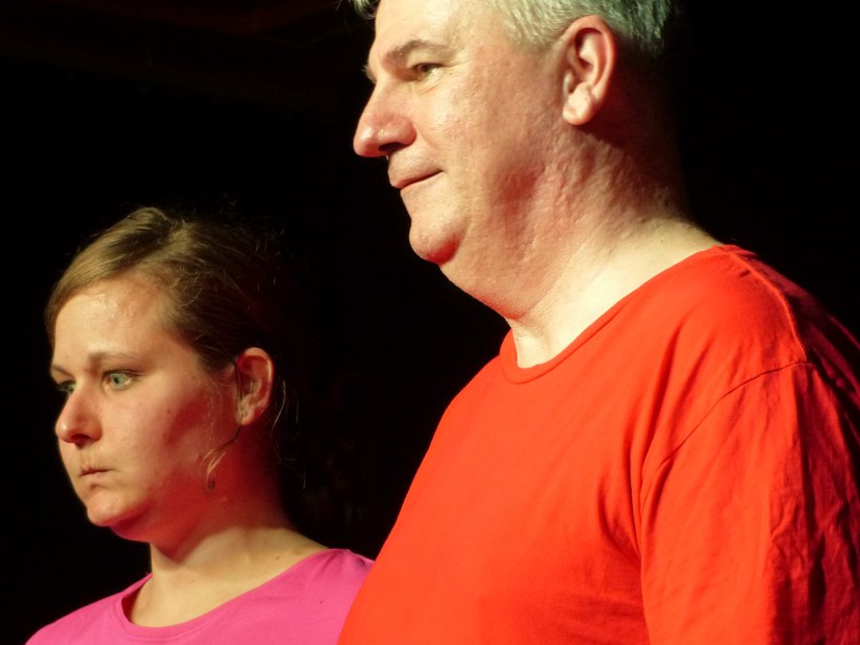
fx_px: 6160
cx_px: 453
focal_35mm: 248
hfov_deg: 8.0
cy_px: 288
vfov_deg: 6.0
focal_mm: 28.7
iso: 400
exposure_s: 1/60
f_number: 2.8
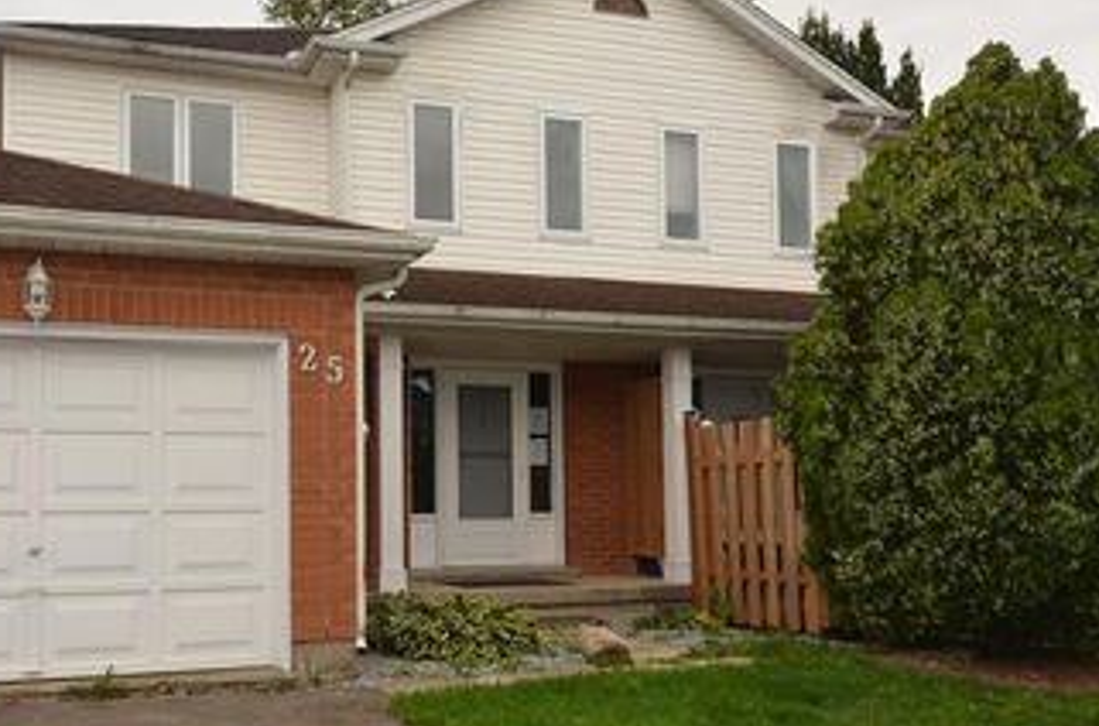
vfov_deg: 33.3
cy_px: 420
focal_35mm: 40
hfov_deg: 48.4
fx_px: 1211
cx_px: 425
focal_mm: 17
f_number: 5
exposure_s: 1/125
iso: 200
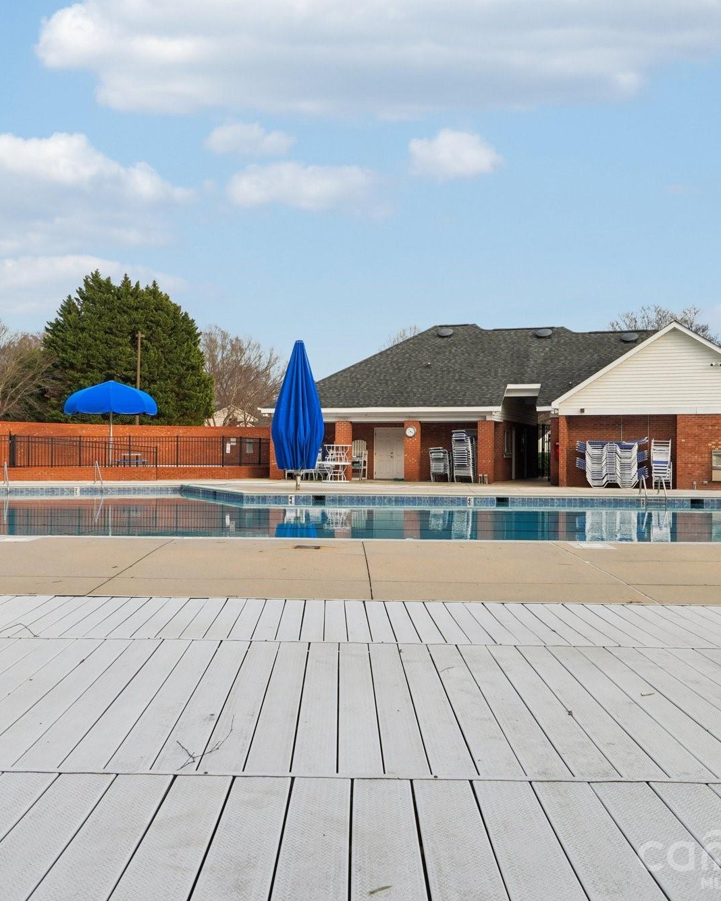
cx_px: 328
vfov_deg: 49.4
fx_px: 979
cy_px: 455
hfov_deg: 40.4
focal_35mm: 37
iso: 100
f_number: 8
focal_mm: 17
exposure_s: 1/45
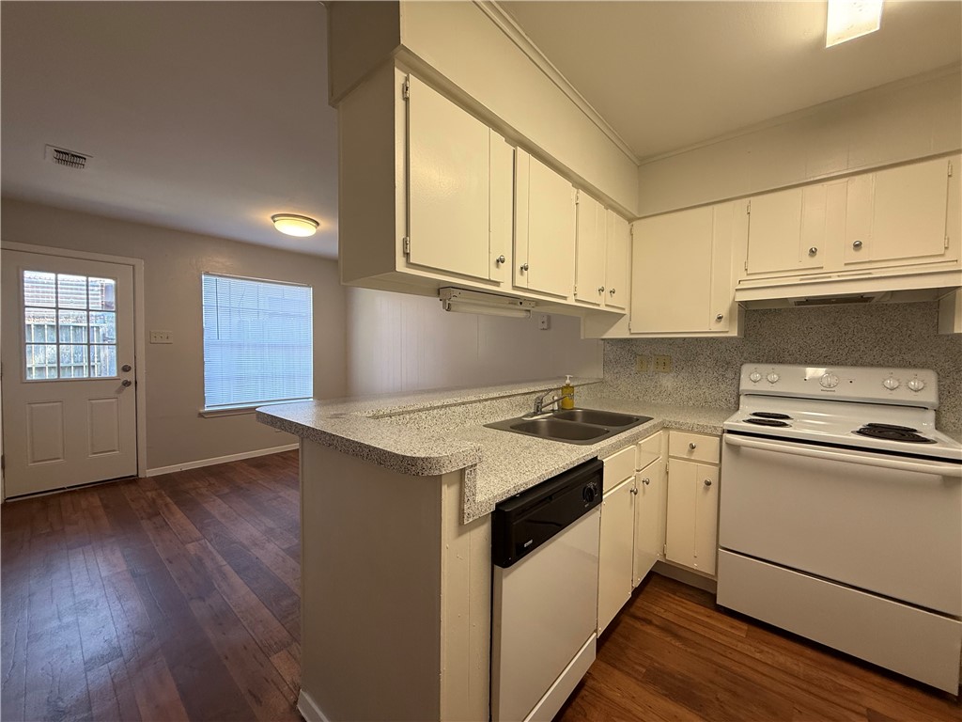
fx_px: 389
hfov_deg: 102.1
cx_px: 481
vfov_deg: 85.7
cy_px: 361
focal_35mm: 14
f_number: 2.2
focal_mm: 2.22
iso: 125
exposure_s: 1/120
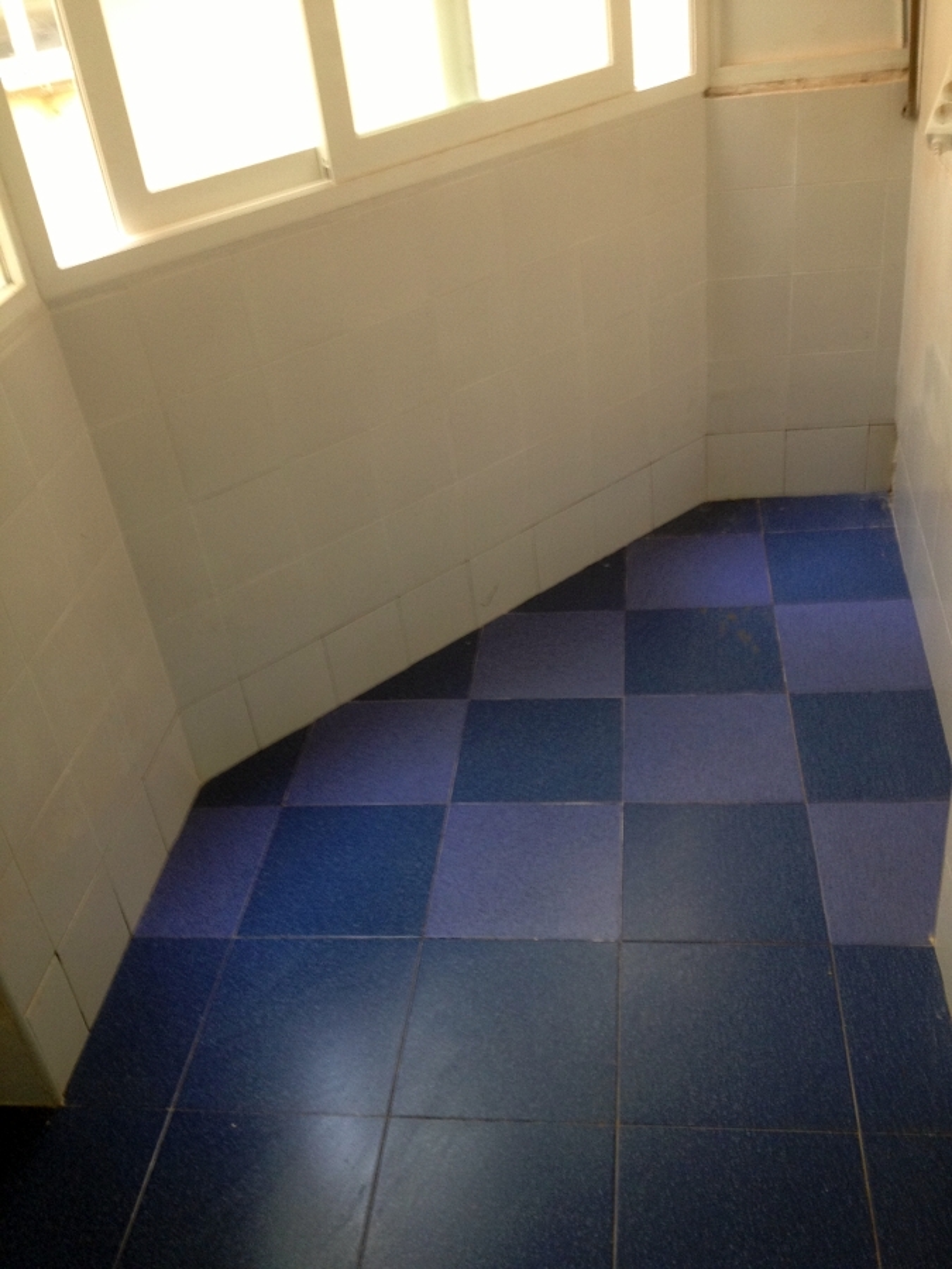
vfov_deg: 52.6
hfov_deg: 40.7
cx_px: 476
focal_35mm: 35
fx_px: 1283
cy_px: 634
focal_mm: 4.28
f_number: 2.4
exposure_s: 1/20
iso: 100
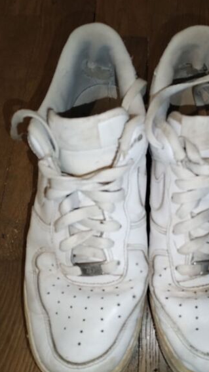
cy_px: 202
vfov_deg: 60.9
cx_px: 145
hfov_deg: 36.2
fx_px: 315
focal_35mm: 32
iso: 800
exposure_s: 1/29.4
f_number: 1.8
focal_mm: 4.75
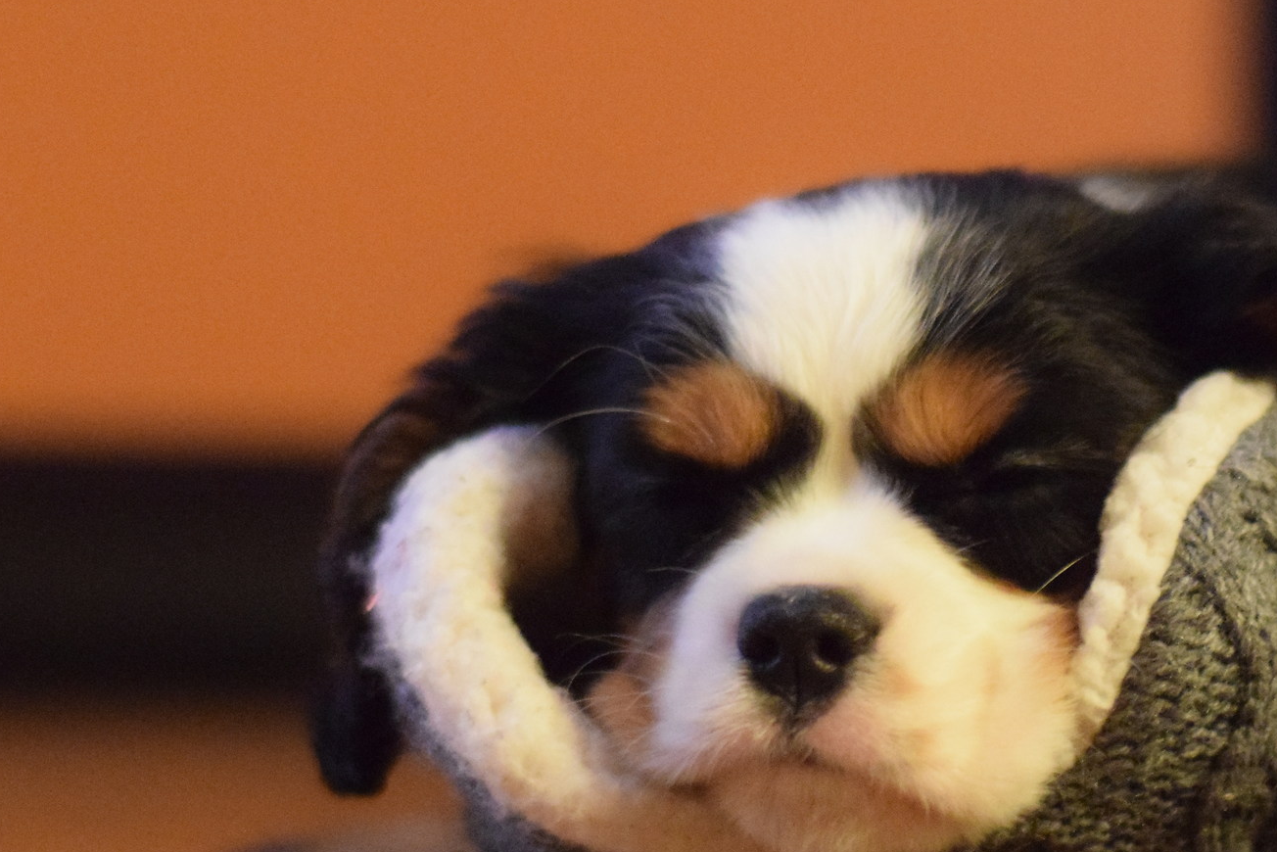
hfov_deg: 14.7
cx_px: 1115
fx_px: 4896
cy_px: 568
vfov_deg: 9.9
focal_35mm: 138
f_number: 1.8
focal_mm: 50
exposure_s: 1/30
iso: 6400
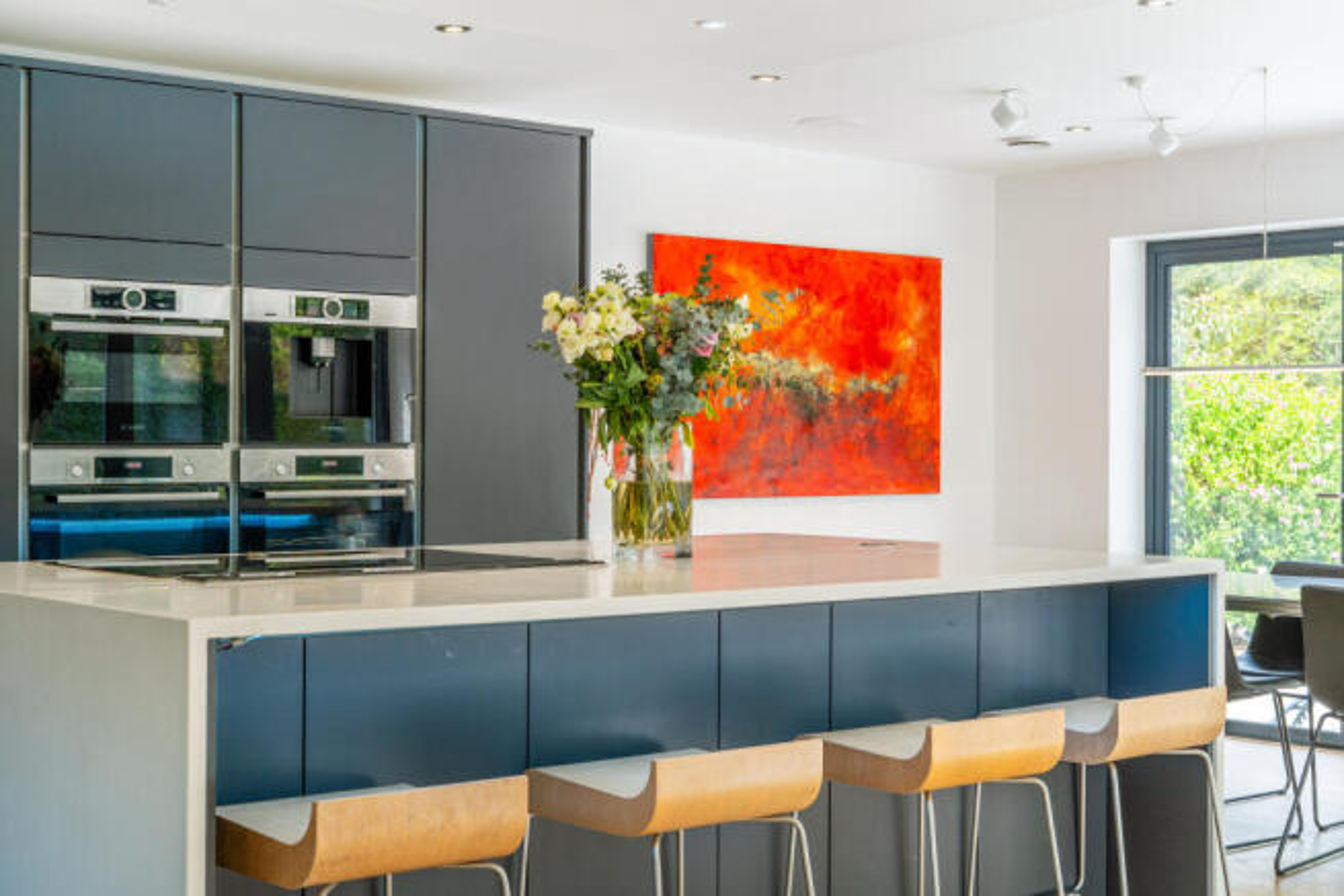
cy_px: 448
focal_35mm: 50
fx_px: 1867
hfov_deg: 39.6
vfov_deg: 27.0
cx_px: 672
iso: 100
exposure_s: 1/30
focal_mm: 50
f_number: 10
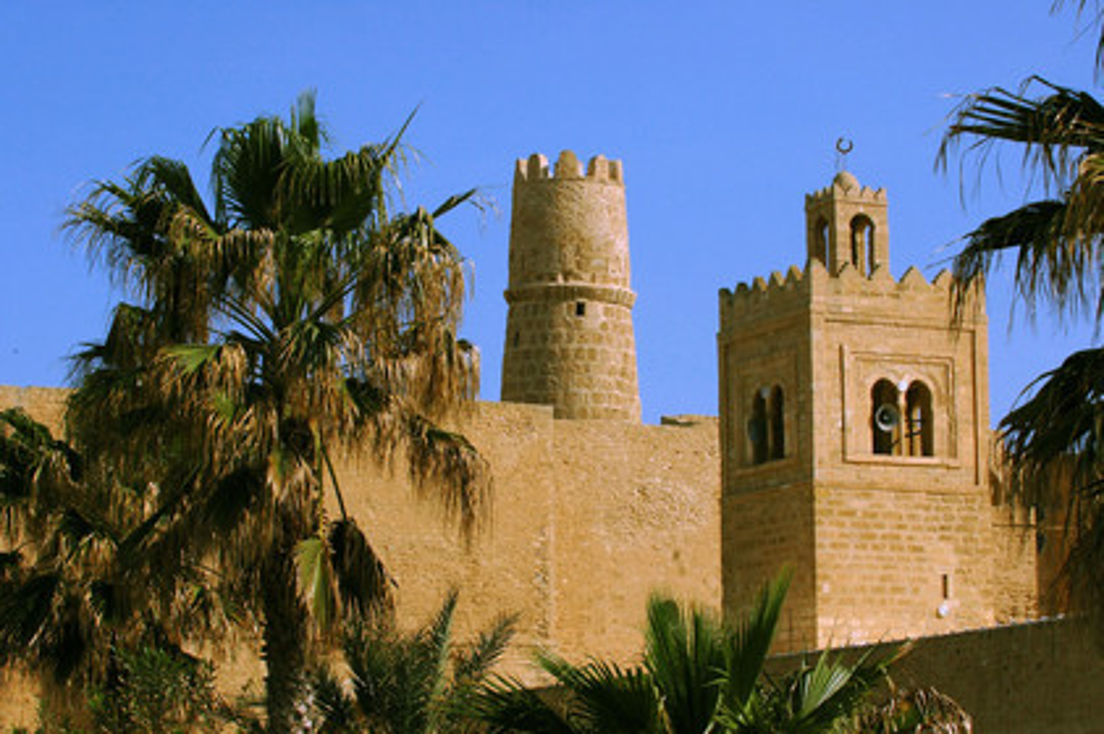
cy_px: 367
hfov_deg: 19.5
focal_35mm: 105
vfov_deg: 13.0
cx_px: 552
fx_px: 3217
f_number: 10
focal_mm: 70
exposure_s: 1/400
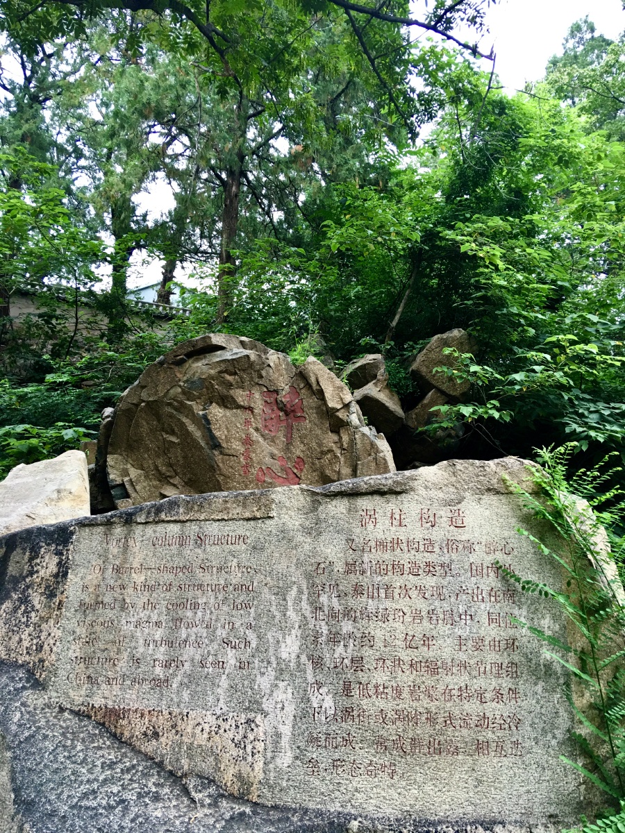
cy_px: 416
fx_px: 698
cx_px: 312
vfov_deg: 61.7
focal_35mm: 29
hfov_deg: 48.2
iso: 32
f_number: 2.2
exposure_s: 1/33
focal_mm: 4.15
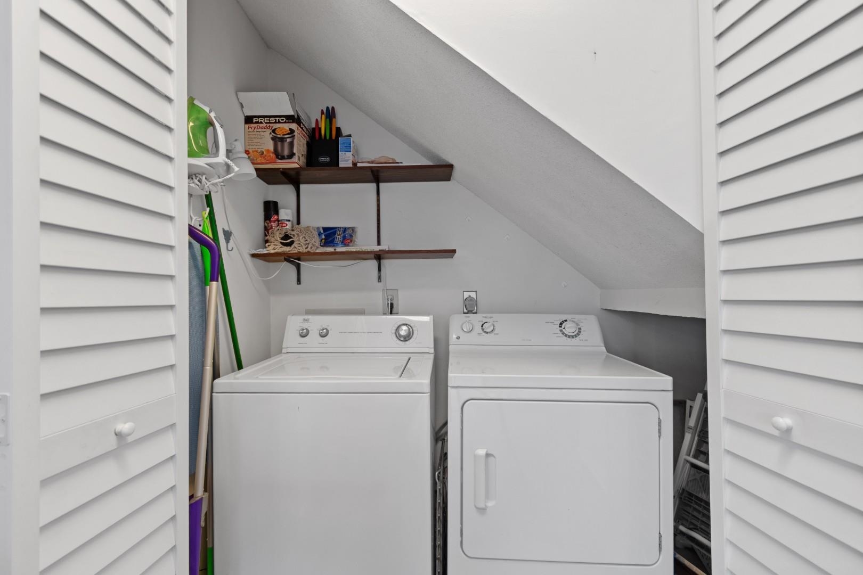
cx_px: 432
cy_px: 288
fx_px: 360
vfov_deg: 77.3
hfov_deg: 100.4
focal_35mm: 15
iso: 100
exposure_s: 1/6
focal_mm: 10
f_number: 4.5
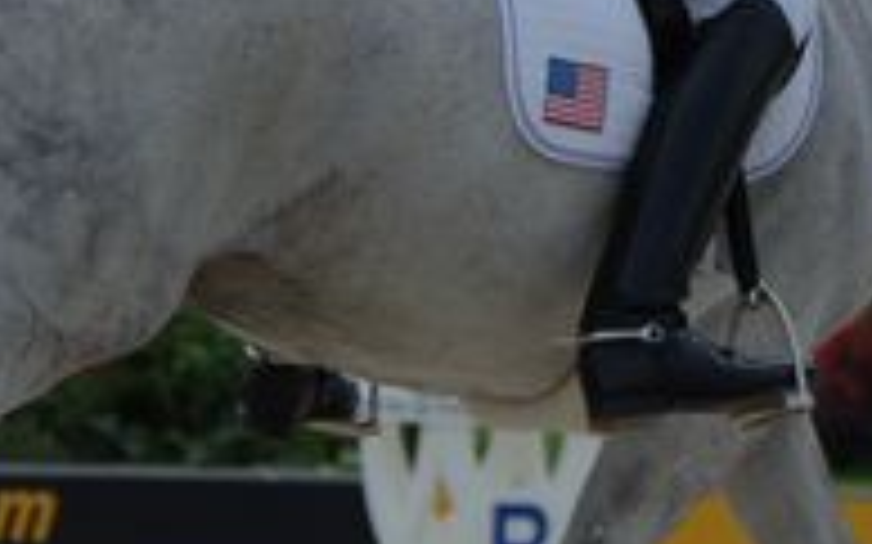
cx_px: 854
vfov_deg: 1.3
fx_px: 23292
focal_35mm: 981
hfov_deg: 2.1
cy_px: -34
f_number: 5.3
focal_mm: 195
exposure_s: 1/1250
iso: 200
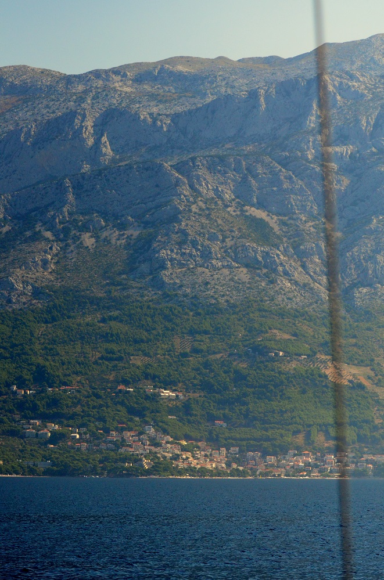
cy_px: 290
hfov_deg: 13.0
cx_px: 192
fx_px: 1689
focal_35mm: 105
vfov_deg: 19.5
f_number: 4.5
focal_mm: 70
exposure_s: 1/8000
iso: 1250
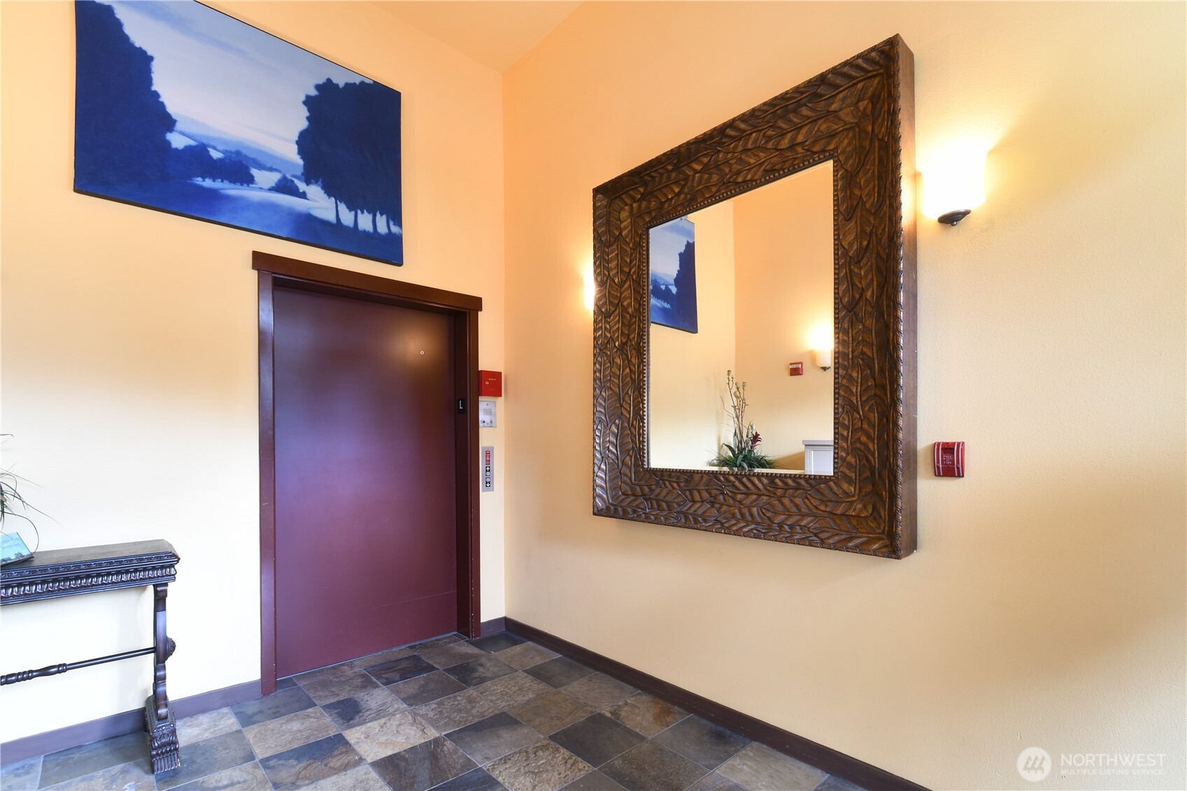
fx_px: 494
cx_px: 594
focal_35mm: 15
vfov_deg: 77.3
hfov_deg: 100.4
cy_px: 396
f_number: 11
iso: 200
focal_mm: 10
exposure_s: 1
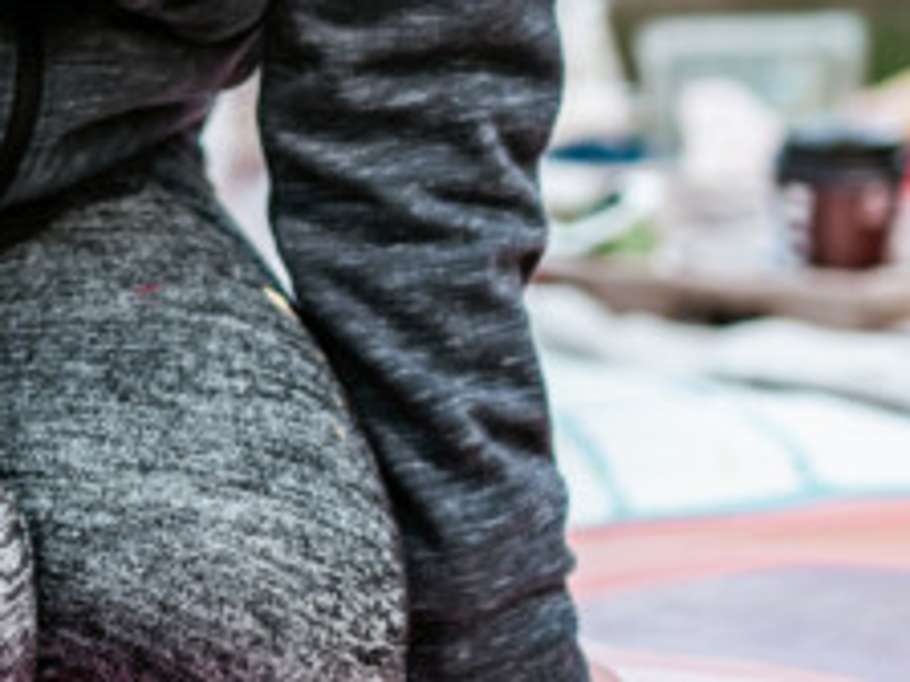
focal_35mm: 338
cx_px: -678
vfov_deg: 4.4
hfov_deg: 5.8
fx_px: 8885
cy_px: -235
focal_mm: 80
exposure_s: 1/400
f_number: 2
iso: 125
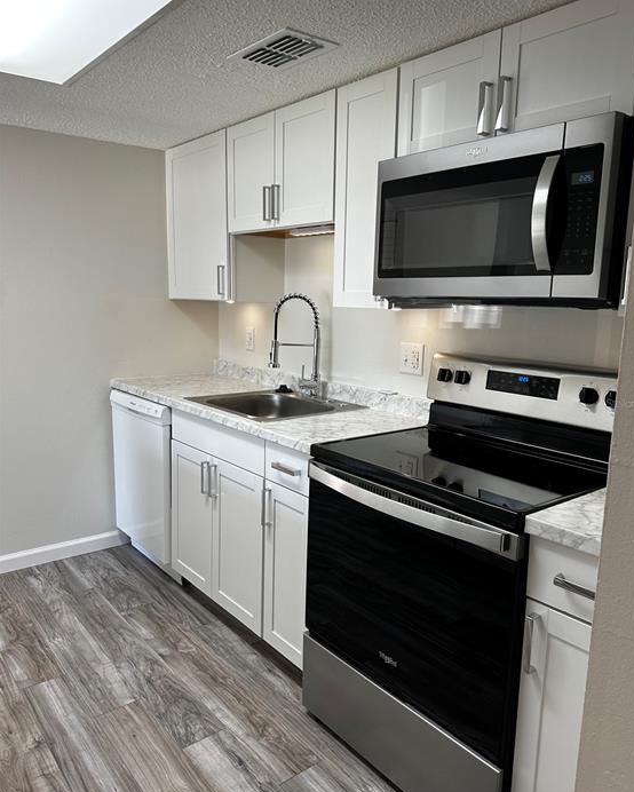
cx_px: 328
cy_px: 403
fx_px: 610
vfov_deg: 66.0
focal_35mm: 26
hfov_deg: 54.9
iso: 160
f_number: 1.78
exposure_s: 1/120
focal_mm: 6.86
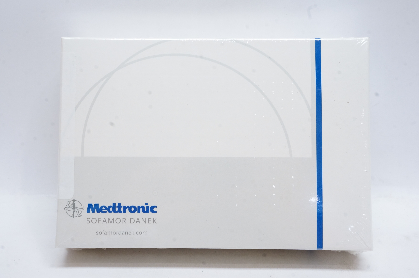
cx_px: 210
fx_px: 558
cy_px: 139
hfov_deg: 41.2
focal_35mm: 48
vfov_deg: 28.0
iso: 800
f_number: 18
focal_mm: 32
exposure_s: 1/6
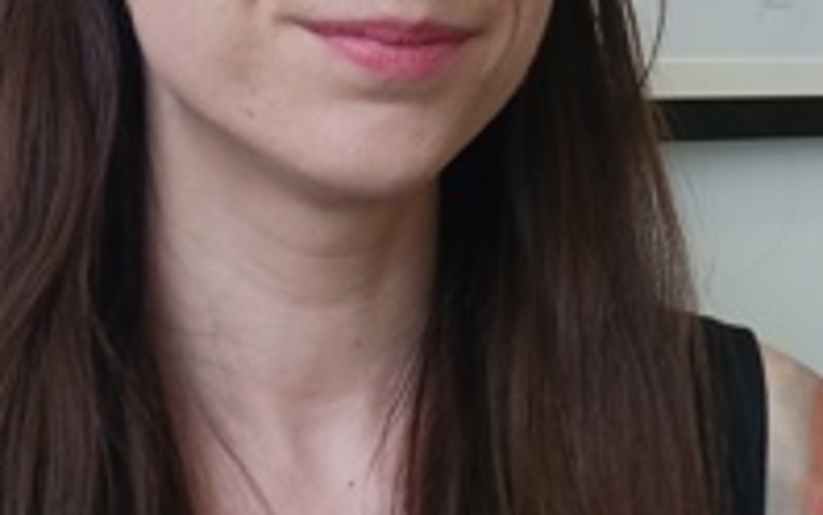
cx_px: 655
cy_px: 228
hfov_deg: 21.6
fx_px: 2132
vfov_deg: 13.8
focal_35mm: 95
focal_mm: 4
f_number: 1.8
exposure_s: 1/50
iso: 80
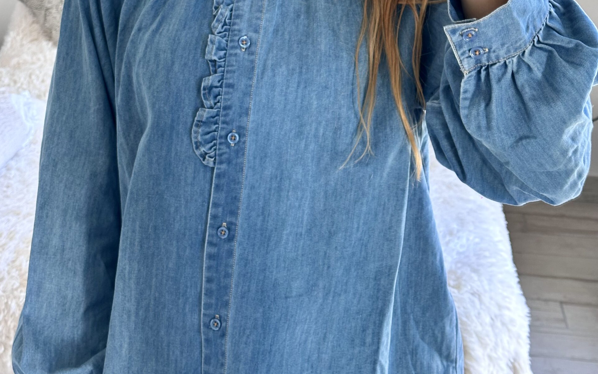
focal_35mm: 68
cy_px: 57
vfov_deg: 18.9
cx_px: 299
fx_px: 1108
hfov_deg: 30.2
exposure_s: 1/60
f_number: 1.78
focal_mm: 6.86
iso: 160
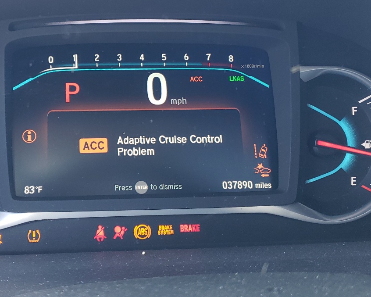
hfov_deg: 38.3
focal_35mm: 48
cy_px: 103
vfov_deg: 31.2
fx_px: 527
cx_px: 119
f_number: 1.5
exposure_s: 1/60.2
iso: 71
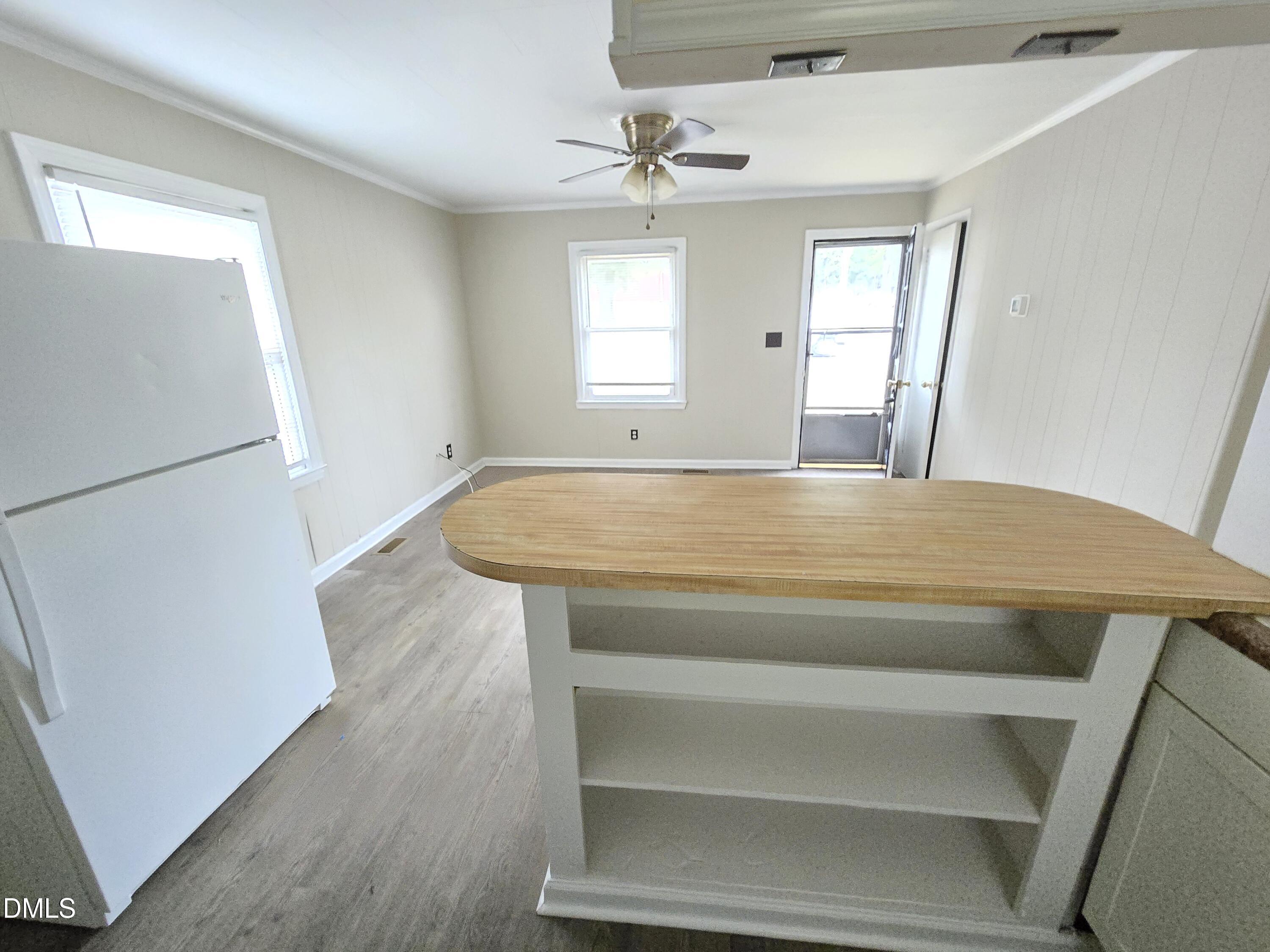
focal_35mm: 13
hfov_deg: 106.2
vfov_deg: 89.9
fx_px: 477
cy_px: 476
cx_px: 635
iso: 3200
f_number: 2.2
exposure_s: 1/24
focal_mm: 2.2
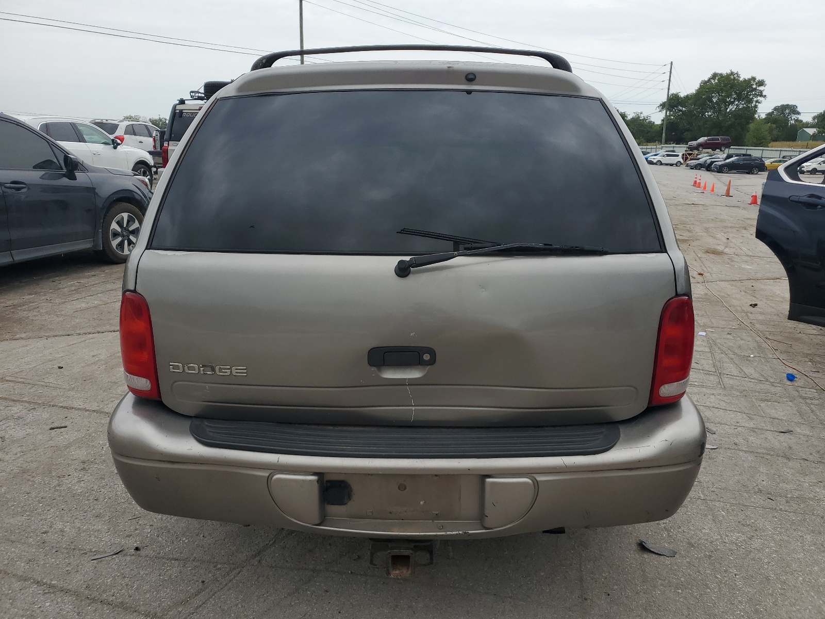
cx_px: 412
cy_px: 310
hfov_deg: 67.3
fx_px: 620
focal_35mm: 26
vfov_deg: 53.1
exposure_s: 1/2500
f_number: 1.5
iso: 50
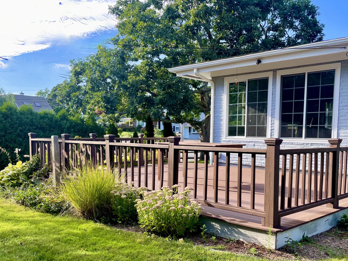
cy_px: 155
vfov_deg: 42.8
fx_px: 332
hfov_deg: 55.4
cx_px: 173
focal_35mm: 33
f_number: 1.6
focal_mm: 4.2
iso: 32
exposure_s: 1/643
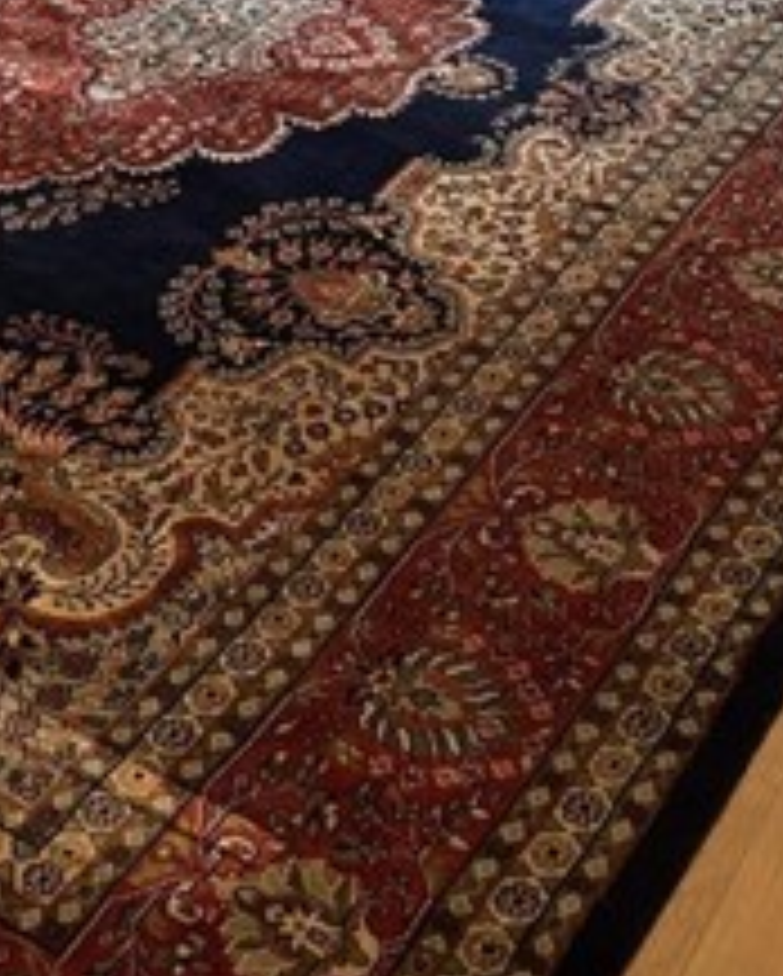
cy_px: -193
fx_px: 1996
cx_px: 194
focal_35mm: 69
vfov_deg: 24.8
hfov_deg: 22.0
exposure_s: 1/60
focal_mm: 6.86
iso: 500
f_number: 1.78
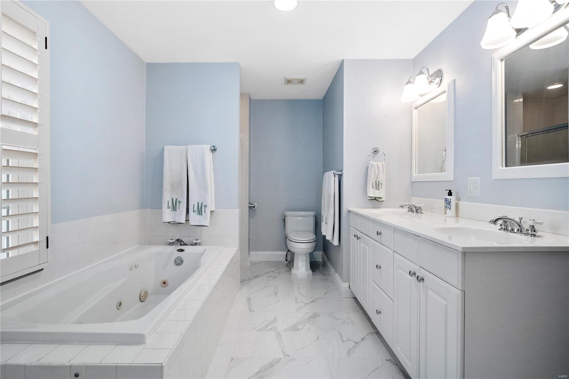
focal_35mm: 16
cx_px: 284
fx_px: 253
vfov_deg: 73.7
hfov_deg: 96.7
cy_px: 190
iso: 400
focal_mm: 8
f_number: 8
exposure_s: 1/8
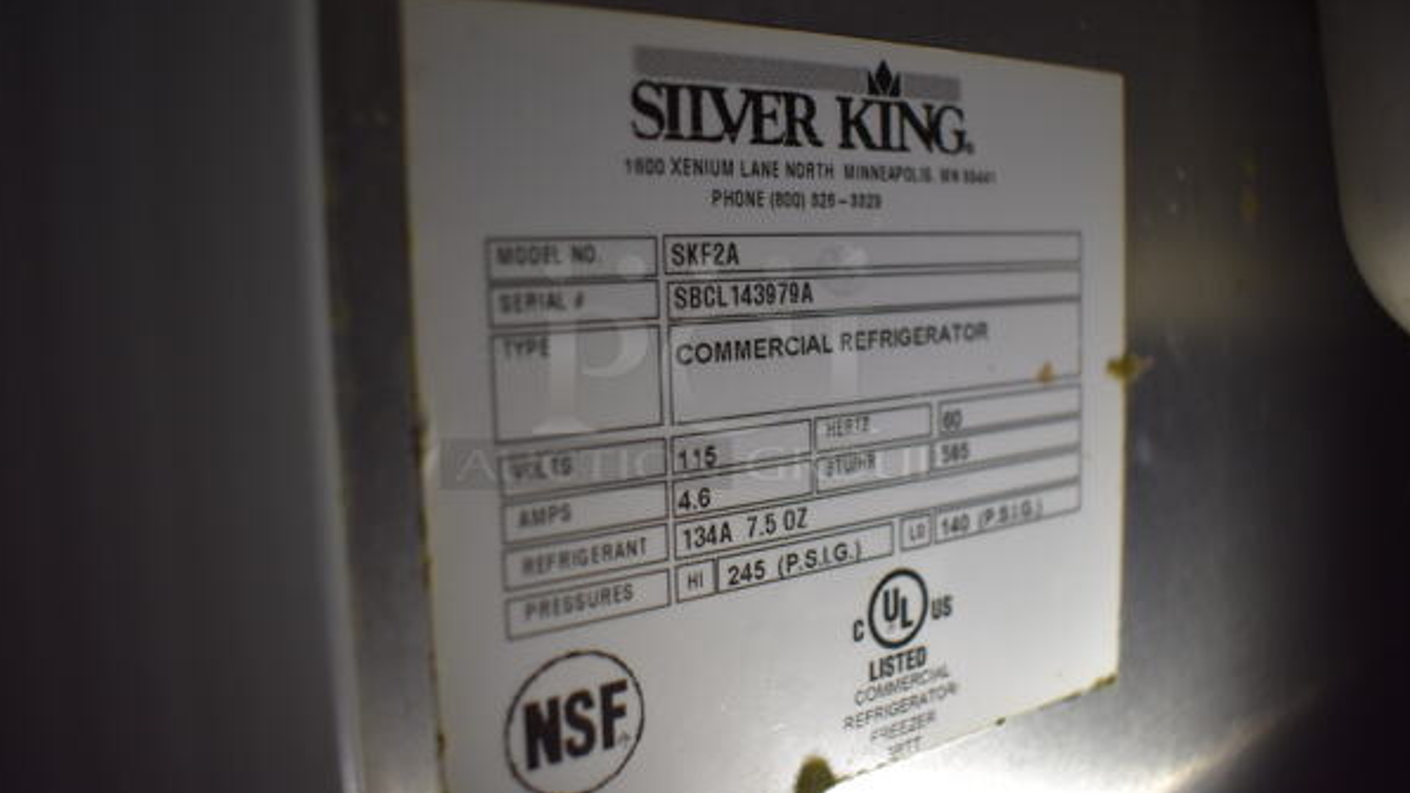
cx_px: 705
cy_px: 365
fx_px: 1084
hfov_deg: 66.1
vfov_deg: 40.1
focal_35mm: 29
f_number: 3.5
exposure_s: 1/250
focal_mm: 18
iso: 500
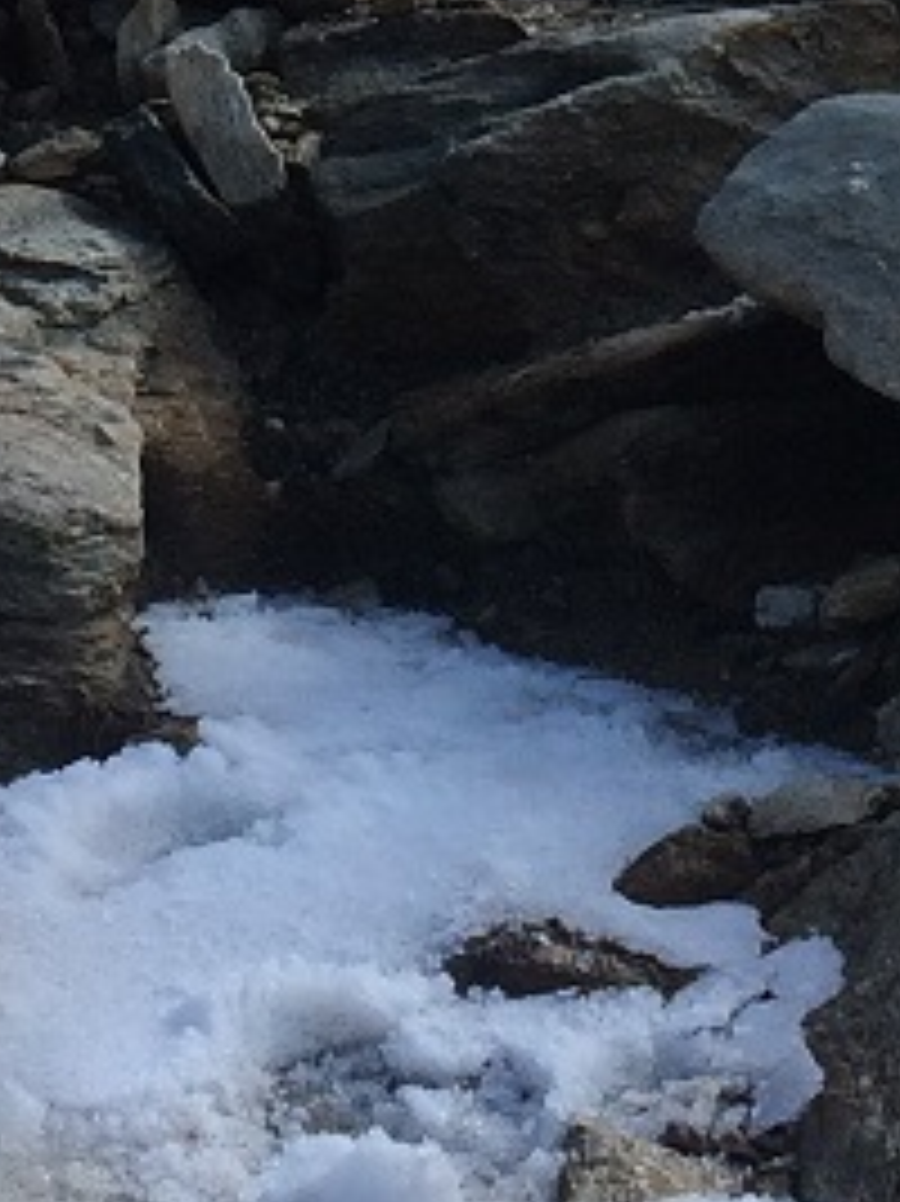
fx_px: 5031
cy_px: -750
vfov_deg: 12.7
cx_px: 450
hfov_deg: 10.2
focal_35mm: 145
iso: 32
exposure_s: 1/1244
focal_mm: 4.15
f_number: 2.2
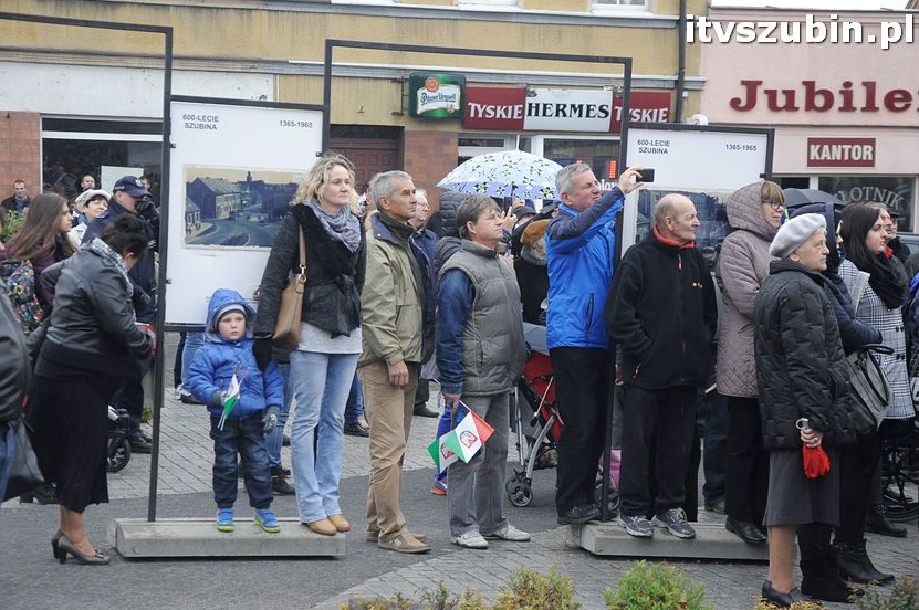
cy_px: 308
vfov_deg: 15.3
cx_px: 464
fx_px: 2269
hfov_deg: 22.9
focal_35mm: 89
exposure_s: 1/250
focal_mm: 58
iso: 800
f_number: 5
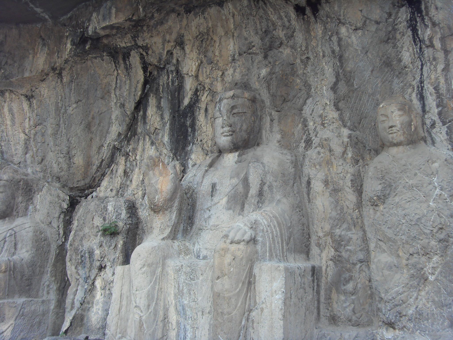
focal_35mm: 39
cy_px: 170
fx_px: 510
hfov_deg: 47.9
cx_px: 226
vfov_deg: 36.8
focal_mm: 6.6
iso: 100
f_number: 3.5
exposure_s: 1/45
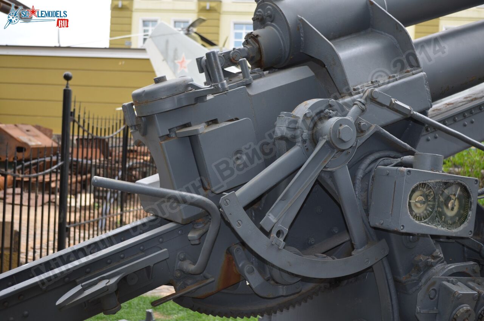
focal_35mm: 48
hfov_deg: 41.2
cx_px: 242
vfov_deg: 28.0
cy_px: 160
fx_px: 644
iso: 140
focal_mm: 32
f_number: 4.8
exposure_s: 1/200
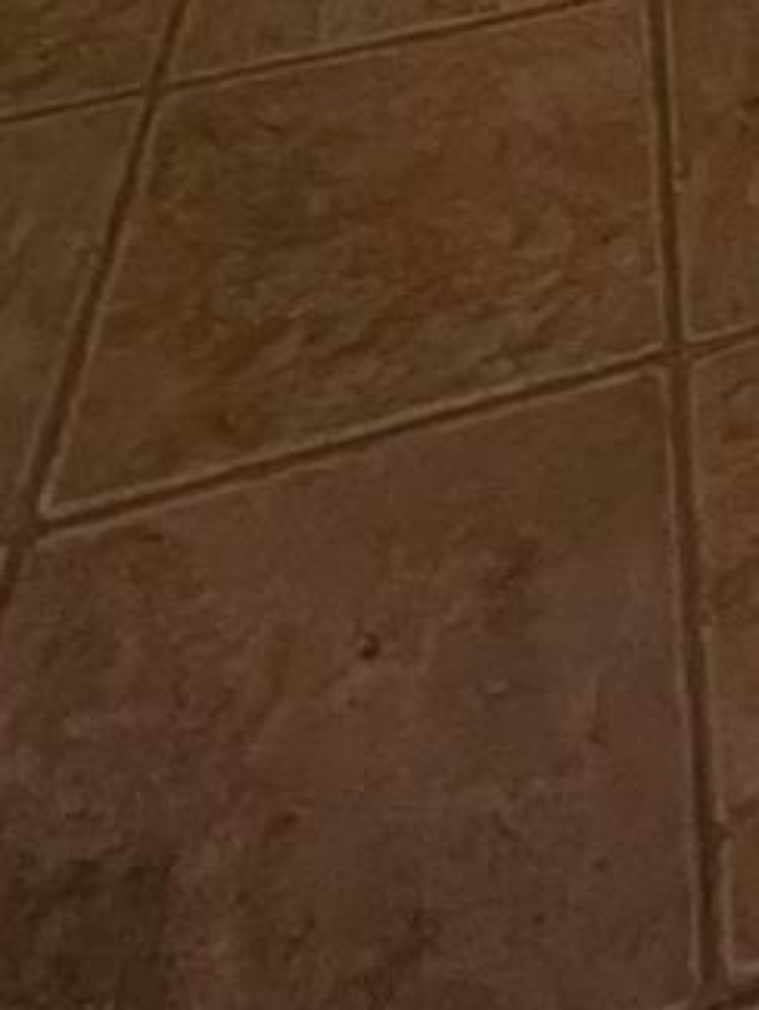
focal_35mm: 60
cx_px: 1268
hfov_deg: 19.7
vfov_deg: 17.6
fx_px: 1753
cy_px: -1153
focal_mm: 1.57
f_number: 1.8
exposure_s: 1/60
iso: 500
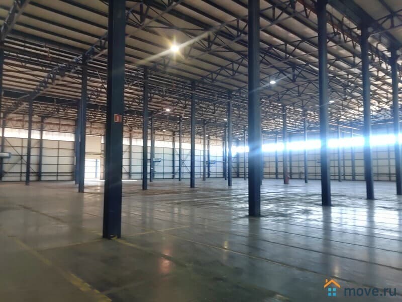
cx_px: 201
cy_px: 151
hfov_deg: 73.9
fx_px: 267
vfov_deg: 58.9
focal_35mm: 23
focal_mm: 5.52
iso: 841
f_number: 1.9
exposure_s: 1/33.3
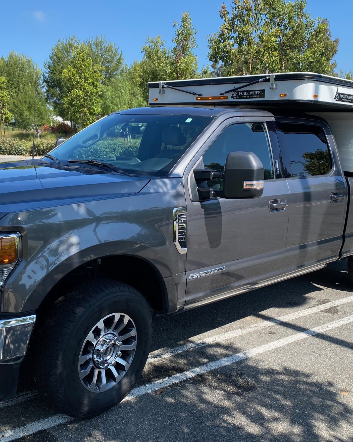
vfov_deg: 49.1
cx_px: 170
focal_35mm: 37
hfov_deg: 40.1
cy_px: 222
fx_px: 483
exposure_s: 1/1258
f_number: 1.8
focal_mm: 4.25
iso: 32
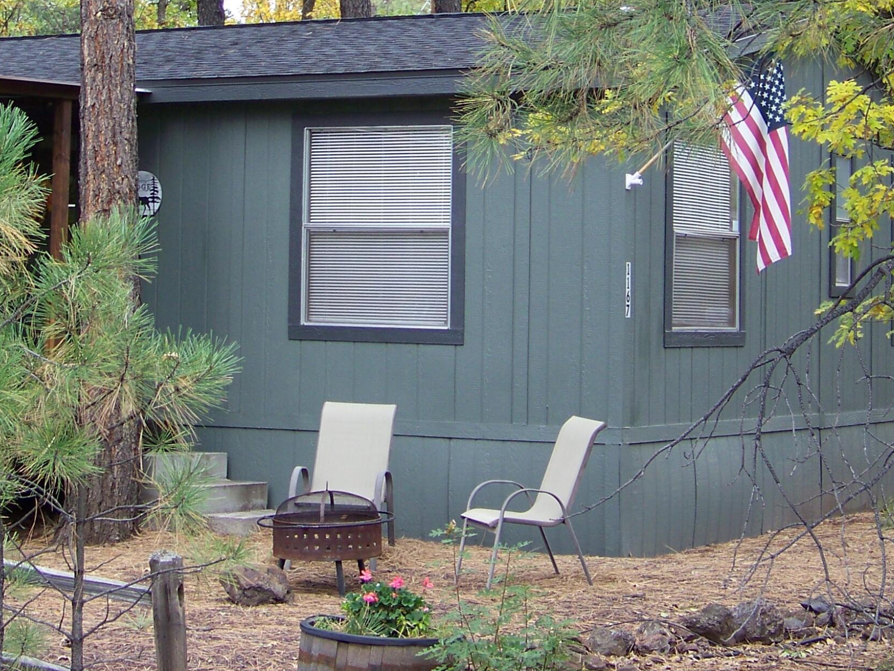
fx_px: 2583
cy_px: 85
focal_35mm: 100
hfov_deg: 19.6
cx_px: 394
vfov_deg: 14.7
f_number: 3.2
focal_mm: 9.36
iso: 64
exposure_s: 1/50
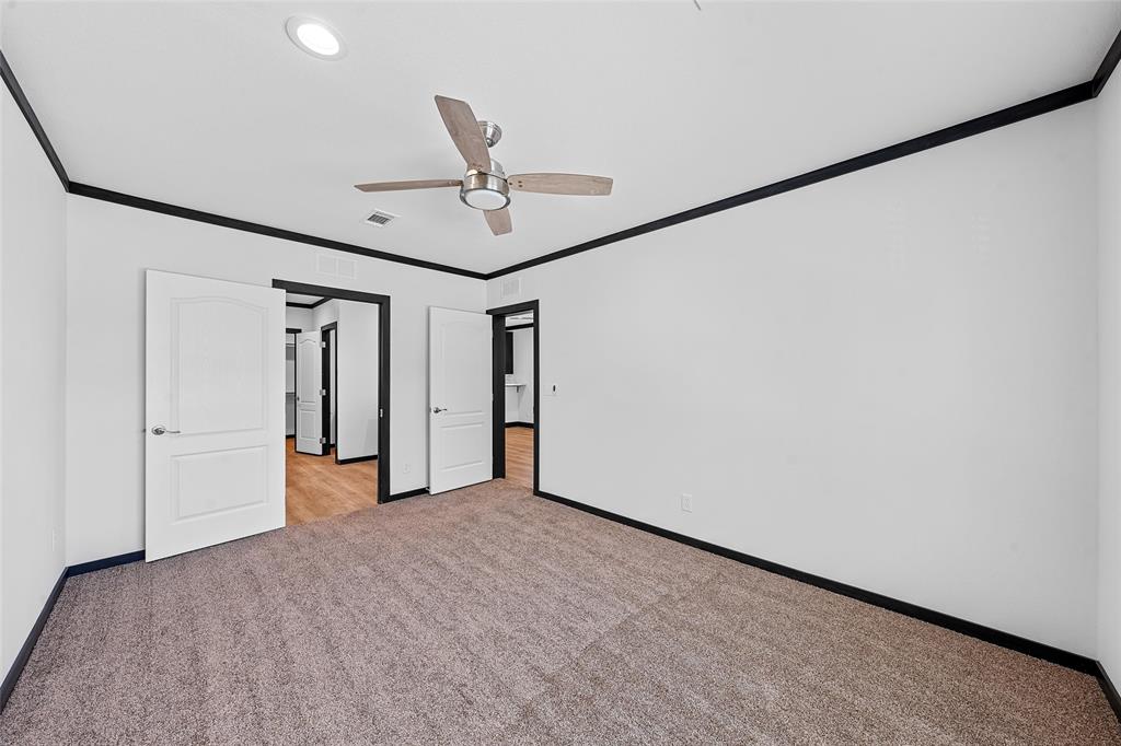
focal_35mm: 12
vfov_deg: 90.0
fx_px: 374
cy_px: 373
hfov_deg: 112.6
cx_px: 560
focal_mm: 12
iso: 200
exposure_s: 1/3
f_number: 9
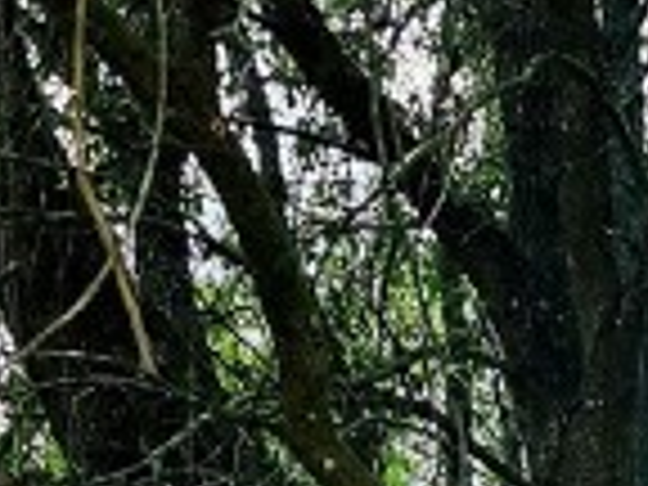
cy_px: 1192
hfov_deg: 10.9
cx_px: 1305
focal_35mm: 164
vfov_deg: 8.3
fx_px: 3070
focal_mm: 6.3
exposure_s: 1/182
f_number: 1.7
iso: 25
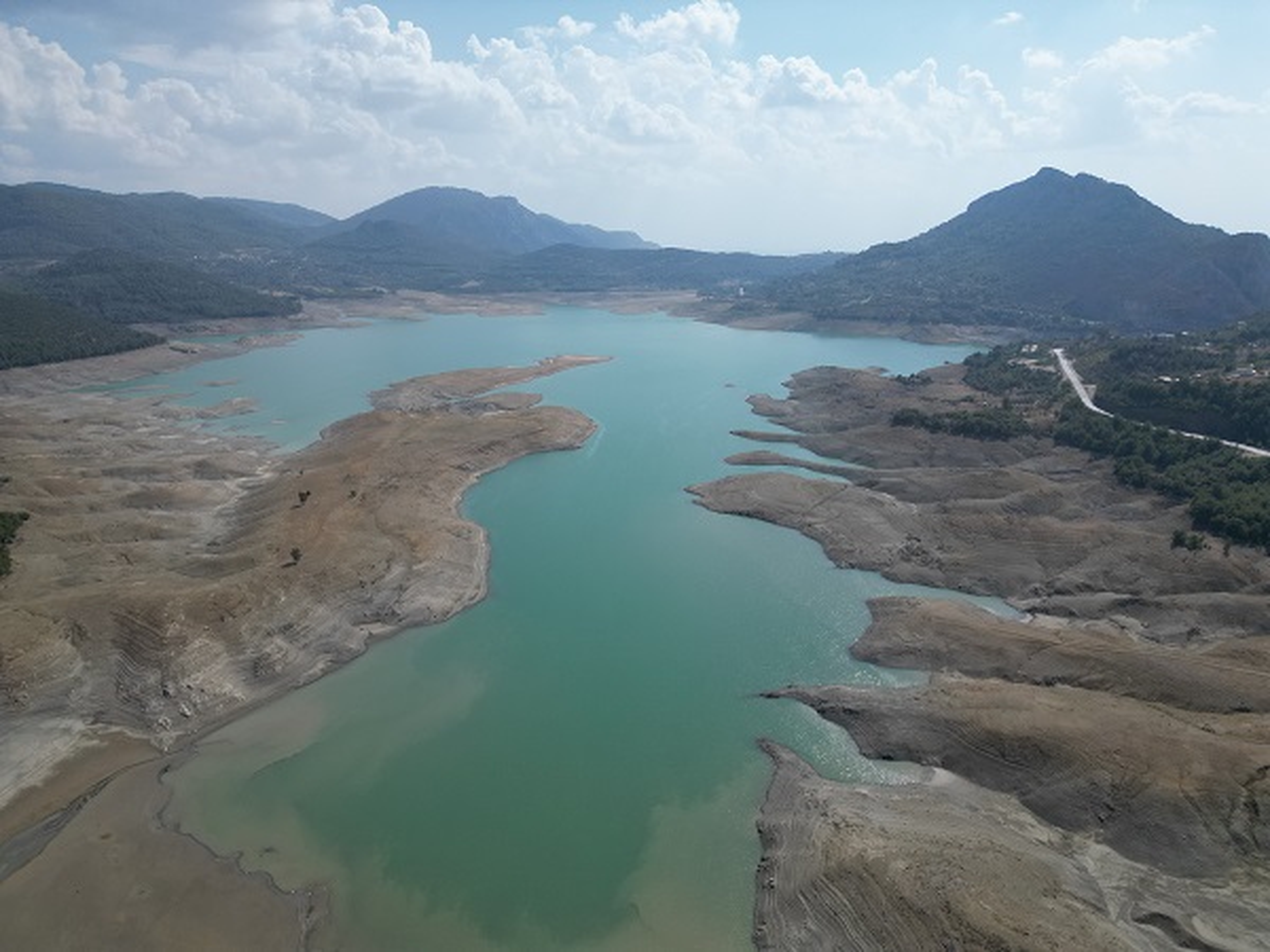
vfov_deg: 56.8
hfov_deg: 71.6
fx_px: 881
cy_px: 476
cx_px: 635
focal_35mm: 24
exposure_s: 1/6000
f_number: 1.7
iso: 130
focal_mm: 6.72
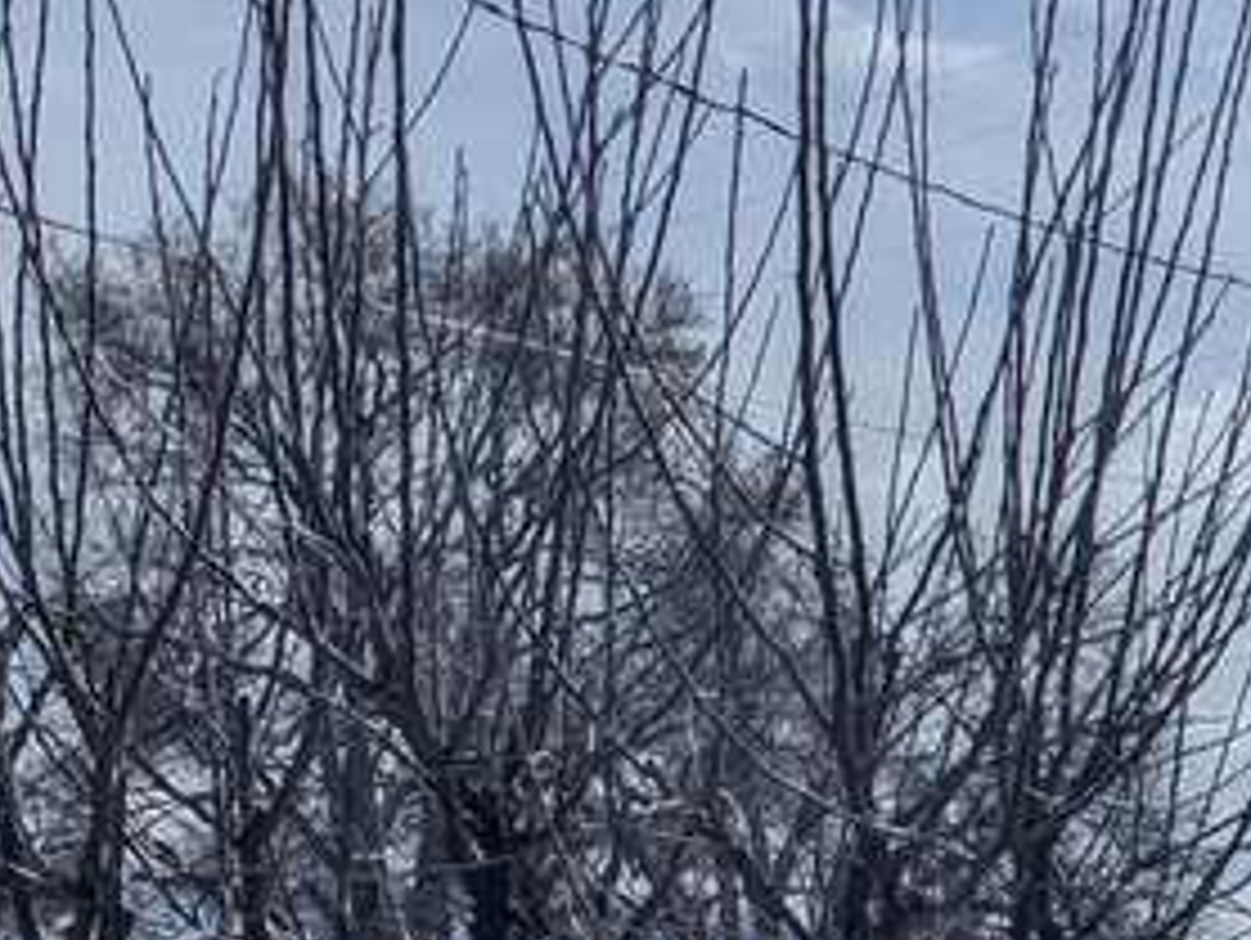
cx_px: 1944
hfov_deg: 19.1
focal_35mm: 88
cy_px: 1147
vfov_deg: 16.1
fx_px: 3183
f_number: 1.85
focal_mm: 6.81
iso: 47
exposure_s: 1/8696
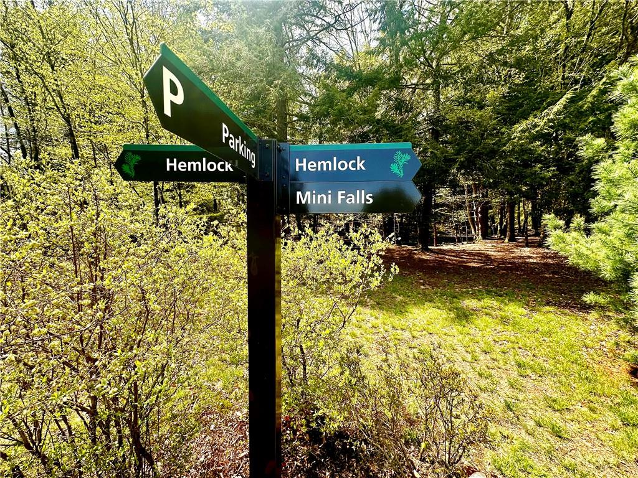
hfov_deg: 102.1
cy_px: 239
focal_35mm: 14
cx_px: 319
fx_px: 258
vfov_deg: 85.7
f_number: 2.2
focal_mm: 2.22
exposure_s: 1/504
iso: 40
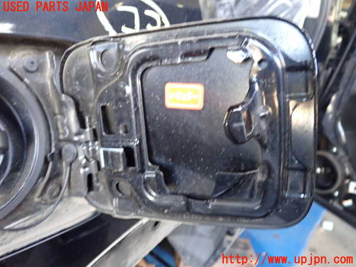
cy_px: 134
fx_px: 309
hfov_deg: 60.0
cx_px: 178
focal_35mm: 30
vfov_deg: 46.8
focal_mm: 5.4
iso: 640
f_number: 2.3
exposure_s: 1/30
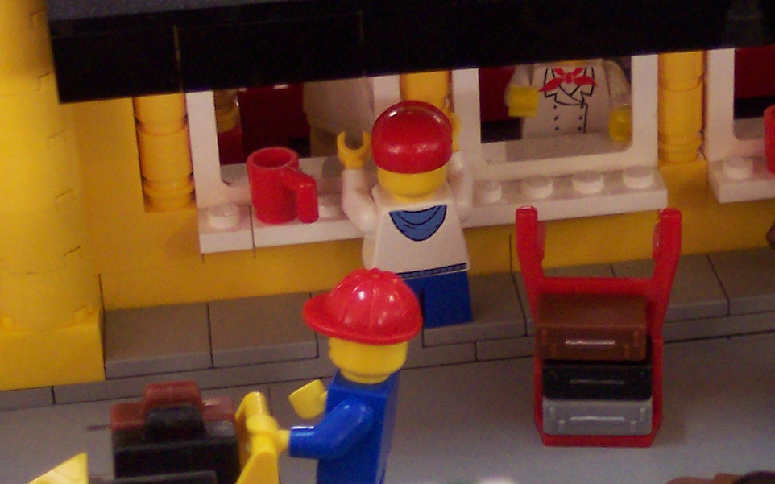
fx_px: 2281
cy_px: 256
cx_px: 760
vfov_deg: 12.1
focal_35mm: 108
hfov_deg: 18.8
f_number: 2.8
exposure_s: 1/10
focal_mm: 8
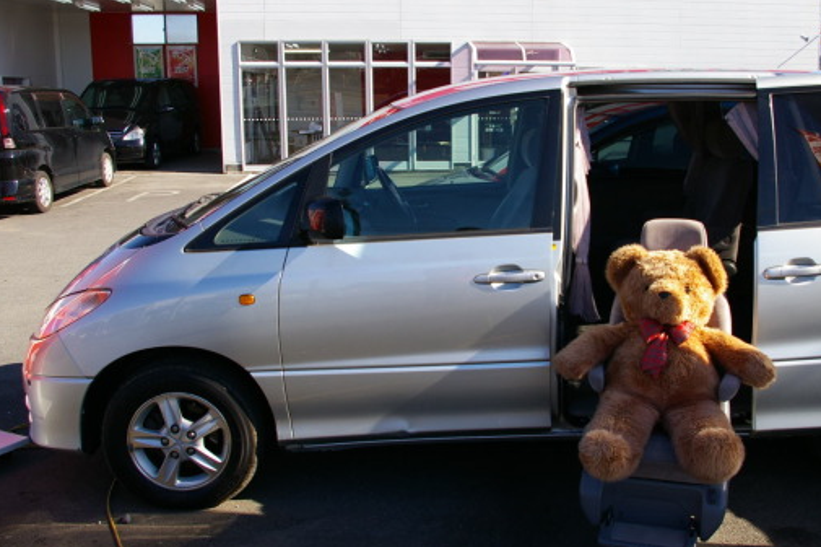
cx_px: 501
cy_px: 226
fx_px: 866
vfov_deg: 34.9
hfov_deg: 50.3
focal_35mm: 38
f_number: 8
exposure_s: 1/180
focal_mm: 20
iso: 200
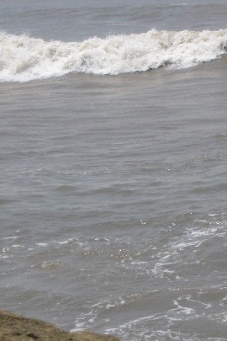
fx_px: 1400
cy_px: 188
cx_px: 220
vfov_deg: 13.9
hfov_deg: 9.2
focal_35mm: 148
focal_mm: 14.6
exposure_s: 1/1163
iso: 100
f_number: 7
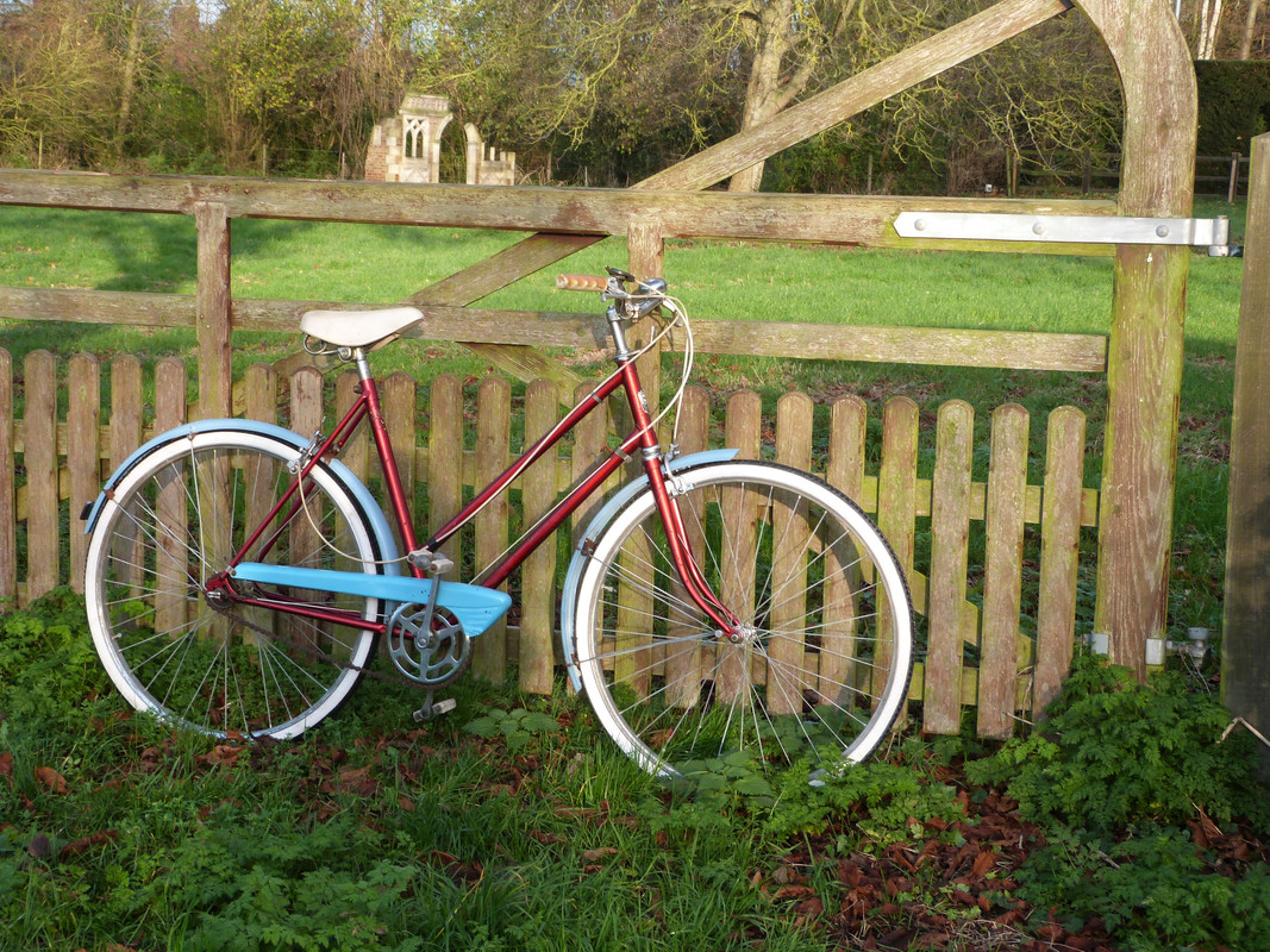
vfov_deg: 23.6
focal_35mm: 62
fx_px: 2274
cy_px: 476
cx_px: 635
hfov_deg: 31.2
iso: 100
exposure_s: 1/100
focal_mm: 11
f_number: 3.3
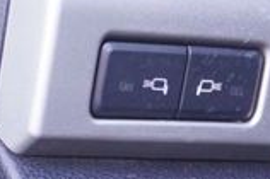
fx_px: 1461
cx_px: 318
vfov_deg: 7.0
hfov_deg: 10.4
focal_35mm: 195
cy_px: 242
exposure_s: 1/160
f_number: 4
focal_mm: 20
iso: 1250
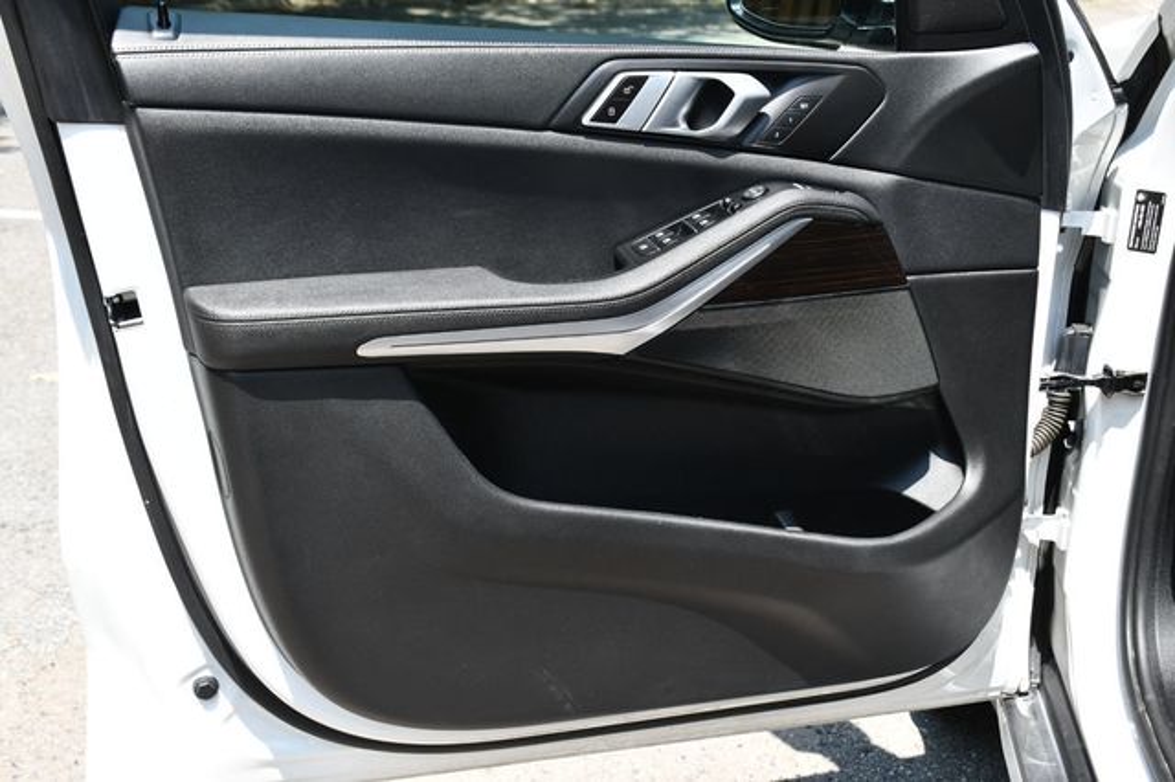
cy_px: 391
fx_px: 1370
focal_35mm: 42
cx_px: 588
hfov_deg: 46.4
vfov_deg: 31.9
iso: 200
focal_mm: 28
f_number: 6.3
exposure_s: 1/250
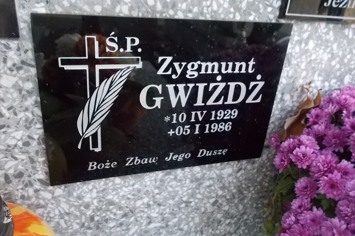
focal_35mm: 28
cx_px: 171
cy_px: 106
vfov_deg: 46.3
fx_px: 276
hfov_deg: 65.5
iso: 400
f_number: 3.2
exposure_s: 1/100
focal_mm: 4.6
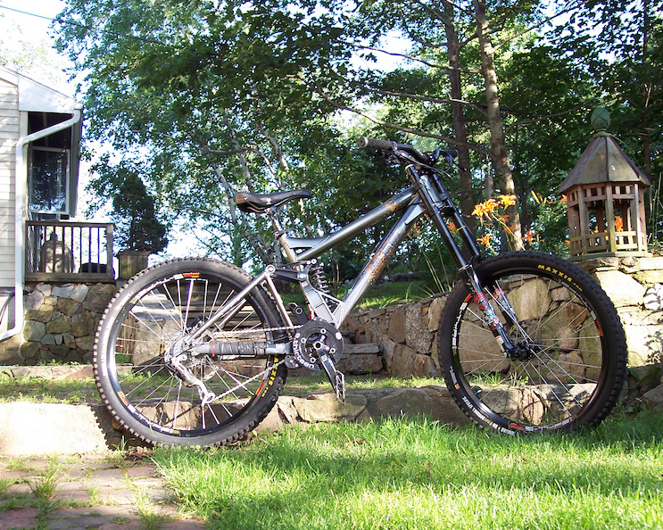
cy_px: 265
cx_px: 326
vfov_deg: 36.5
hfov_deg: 44.8
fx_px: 804
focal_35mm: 41
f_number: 3.4
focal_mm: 8
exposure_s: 1/60
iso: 100
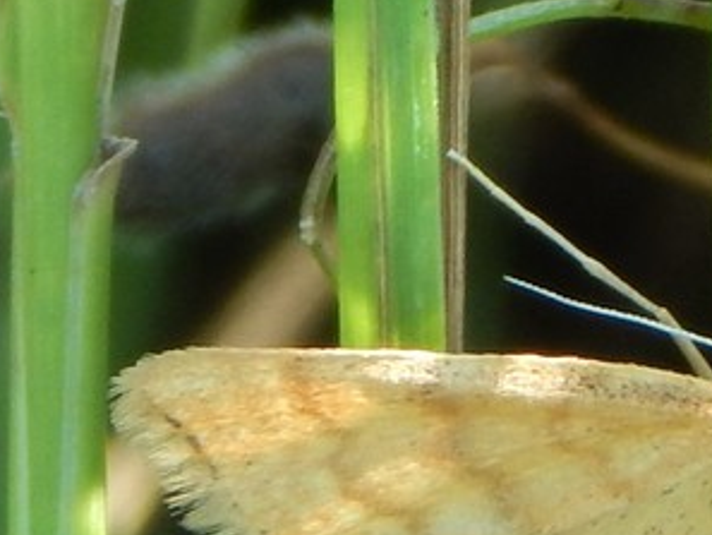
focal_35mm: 717
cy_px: 465
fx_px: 14754
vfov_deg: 2.1
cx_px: 692
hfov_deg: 2.8
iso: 125
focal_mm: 44.9
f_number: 5.6
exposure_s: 1/80
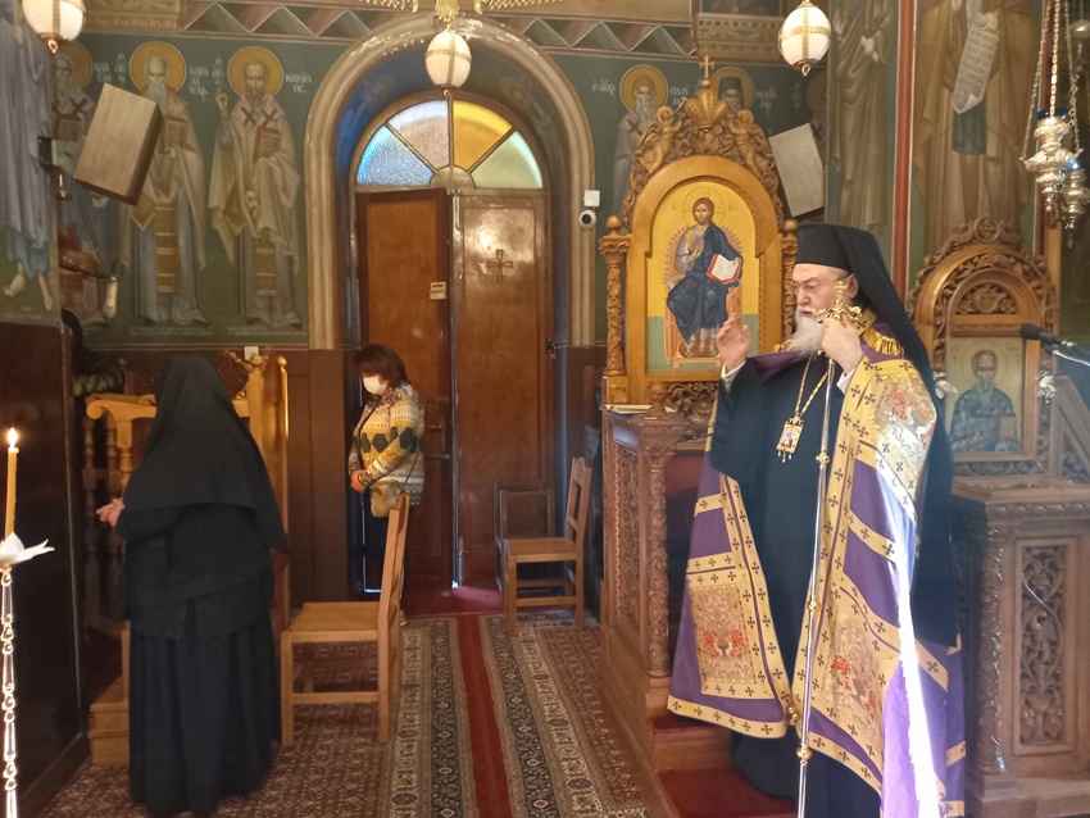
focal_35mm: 25
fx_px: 787
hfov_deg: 69.4
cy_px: 409
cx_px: 545
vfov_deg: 54.9
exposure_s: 1/20
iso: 640
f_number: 2
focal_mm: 4.6
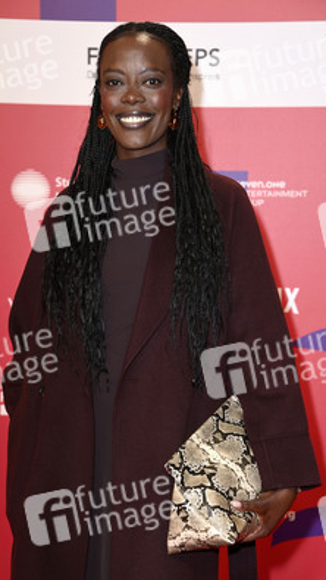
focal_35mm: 90
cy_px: 291
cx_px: 142
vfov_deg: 23.7
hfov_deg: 13.4
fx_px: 1384
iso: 640
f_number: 5.6
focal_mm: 85
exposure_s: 1/250
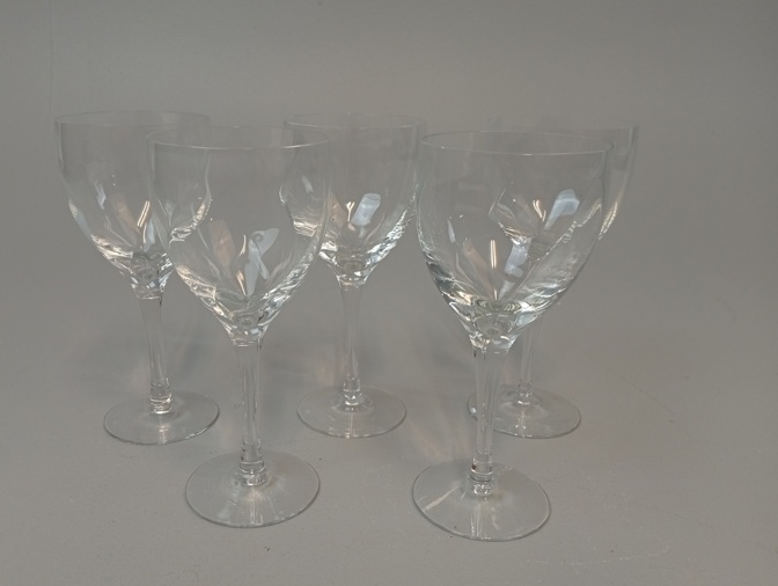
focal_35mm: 32
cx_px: 340
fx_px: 720
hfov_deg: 56.6
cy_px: 313
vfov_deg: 44.2
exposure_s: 1/50
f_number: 1.8
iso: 247
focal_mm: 3.98
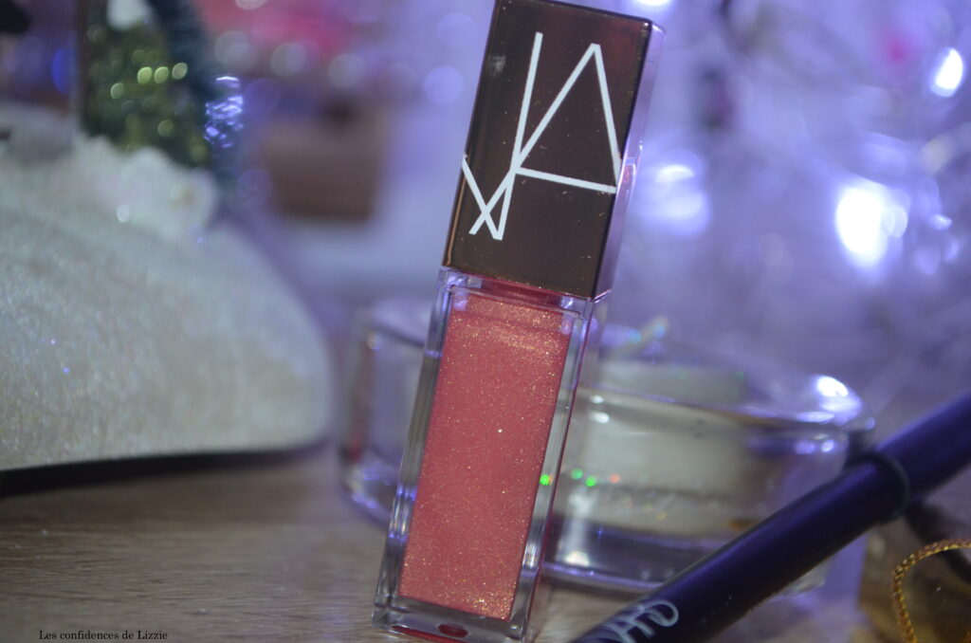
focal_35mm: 82
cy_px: 322
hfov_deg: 24.7
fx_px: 2220
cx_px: 486
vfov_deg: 16.5
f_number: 5.6
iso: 800
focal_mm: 55
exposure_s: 1/60
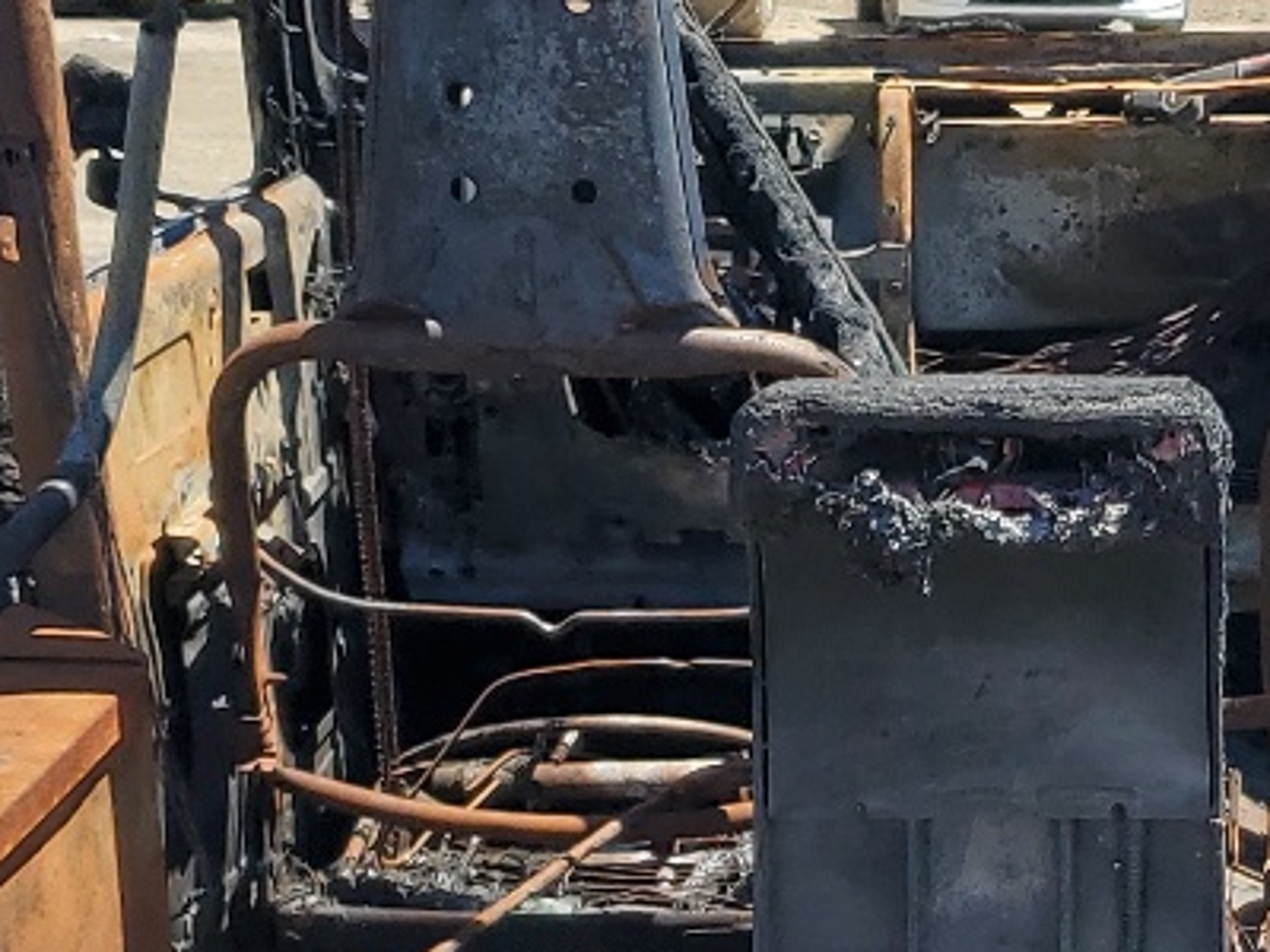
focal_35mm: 104
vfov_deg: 13.9
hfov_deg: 18.7
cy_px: 1066
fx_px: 3816
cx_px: 1016
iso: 50
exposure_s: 1/2000
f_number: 1.5
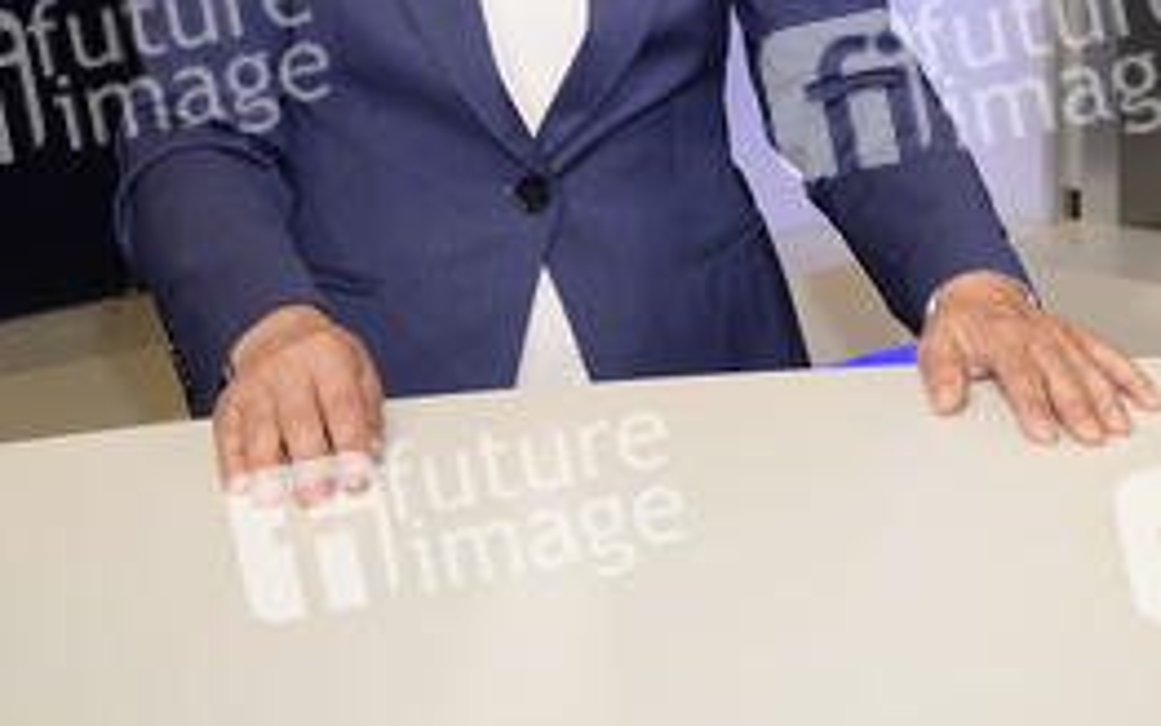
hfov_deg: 36.3
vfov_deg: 21.5
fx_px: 1773
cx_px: 585
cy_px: -146
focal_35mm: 56
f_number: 5.6
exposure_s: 1/160
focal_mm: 36
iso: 2000
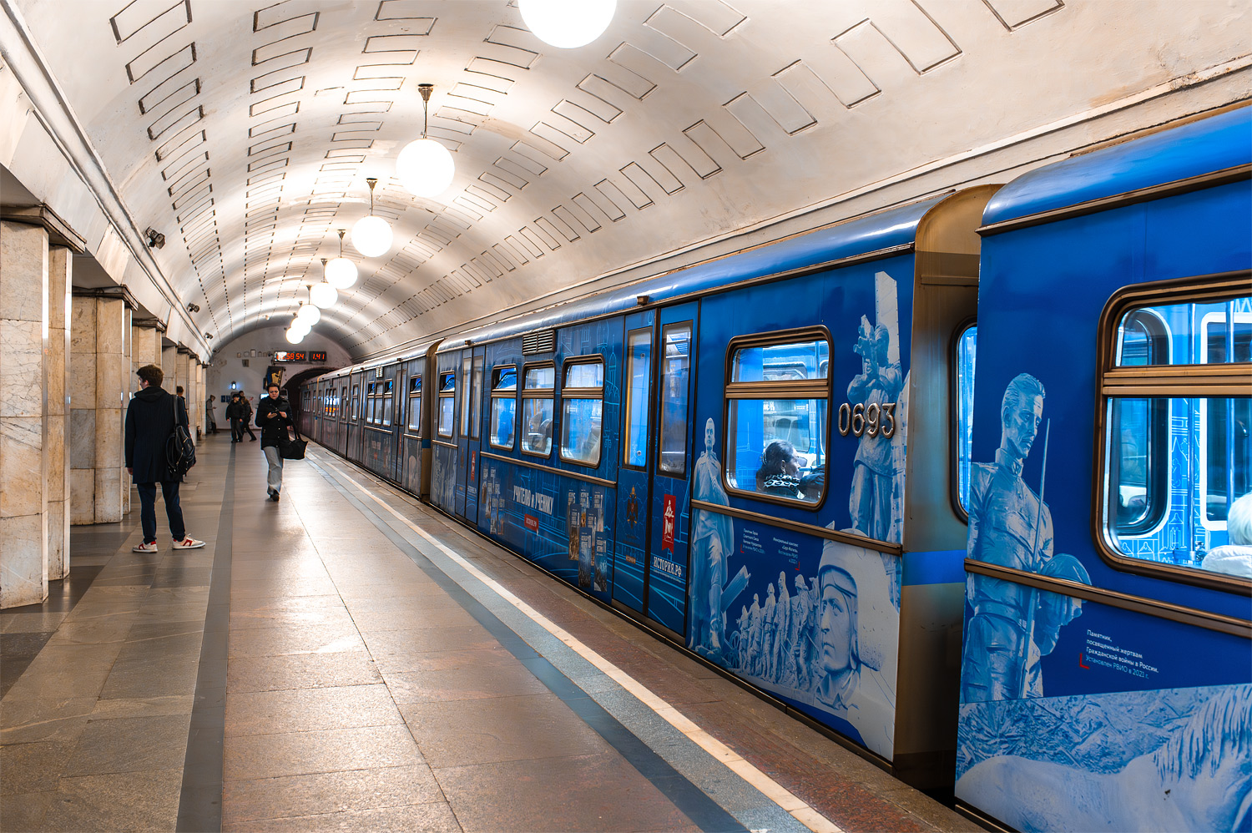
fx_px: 1216
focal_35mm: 35
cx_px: 626
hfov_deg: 54.5
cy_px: 416
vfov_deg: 37.8
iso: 2500
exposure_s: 1/40
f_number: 5
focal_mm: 35
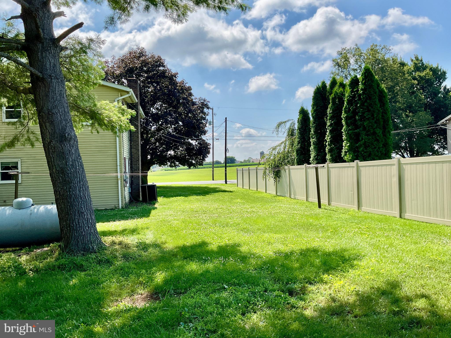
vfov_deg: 48.2
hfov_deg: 61.7
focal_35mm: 29
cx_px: 226
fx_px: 378
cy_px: 169
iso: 16
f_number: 1.8
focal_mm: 3
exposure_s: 1/2058
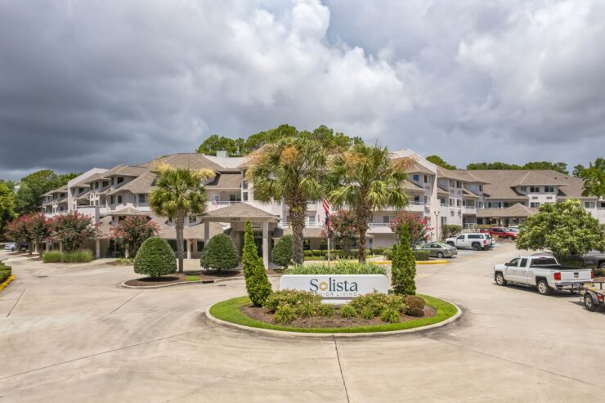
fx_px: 370
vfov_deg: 57.2
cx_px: 302
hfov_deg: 78.6
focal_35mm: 22
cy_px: 202
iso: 100
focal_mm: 8.4
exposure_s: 1/250
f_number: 2.8
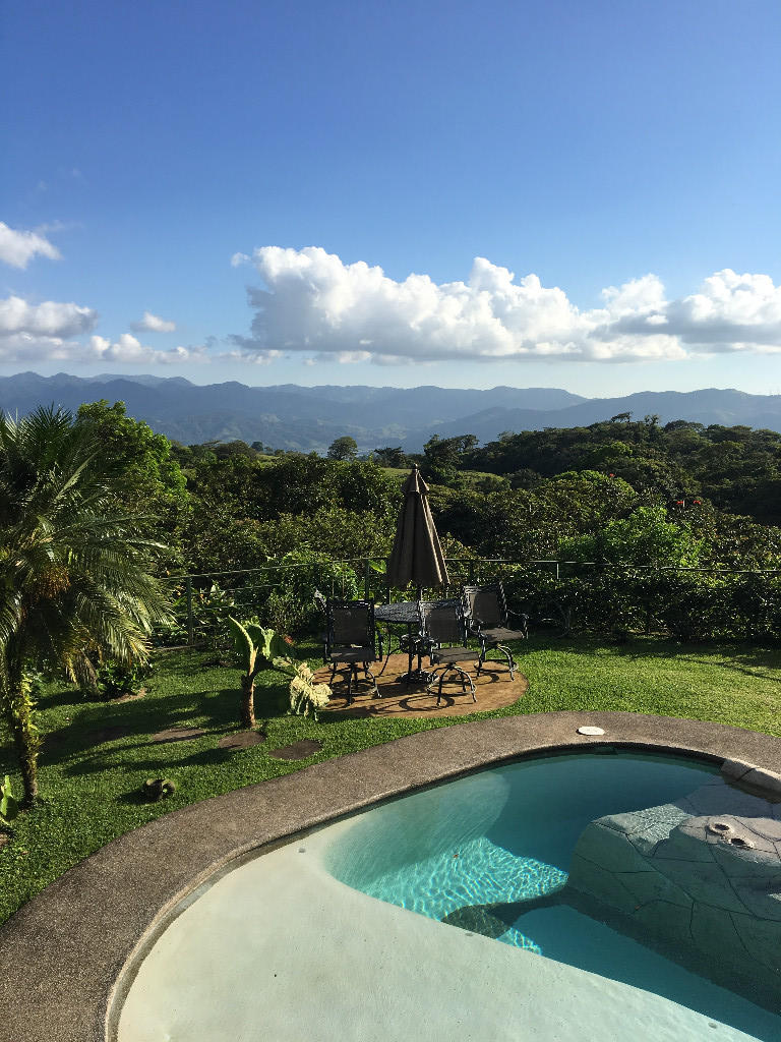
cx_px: 390
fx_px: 872
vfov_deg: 61.7
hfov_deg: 48.2
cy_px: 521
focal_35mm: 29
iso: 25
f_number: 2.2
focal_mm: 4.15
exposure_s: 1/1672
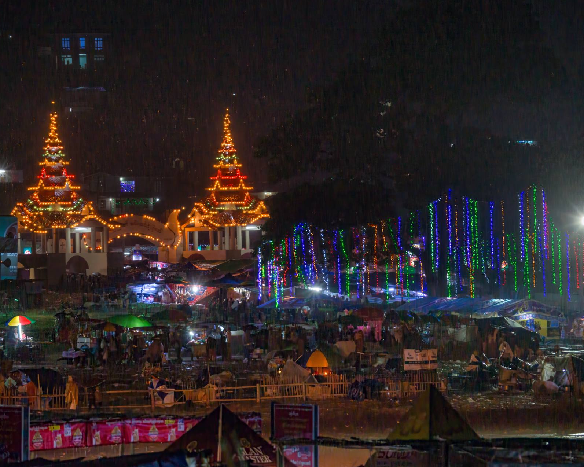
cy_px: 234
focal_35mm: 181
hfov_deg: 10.7
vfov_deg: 8.5
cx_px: 243
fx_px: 3128
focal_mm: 160
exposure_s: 1/40
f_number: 5.6
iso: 1600
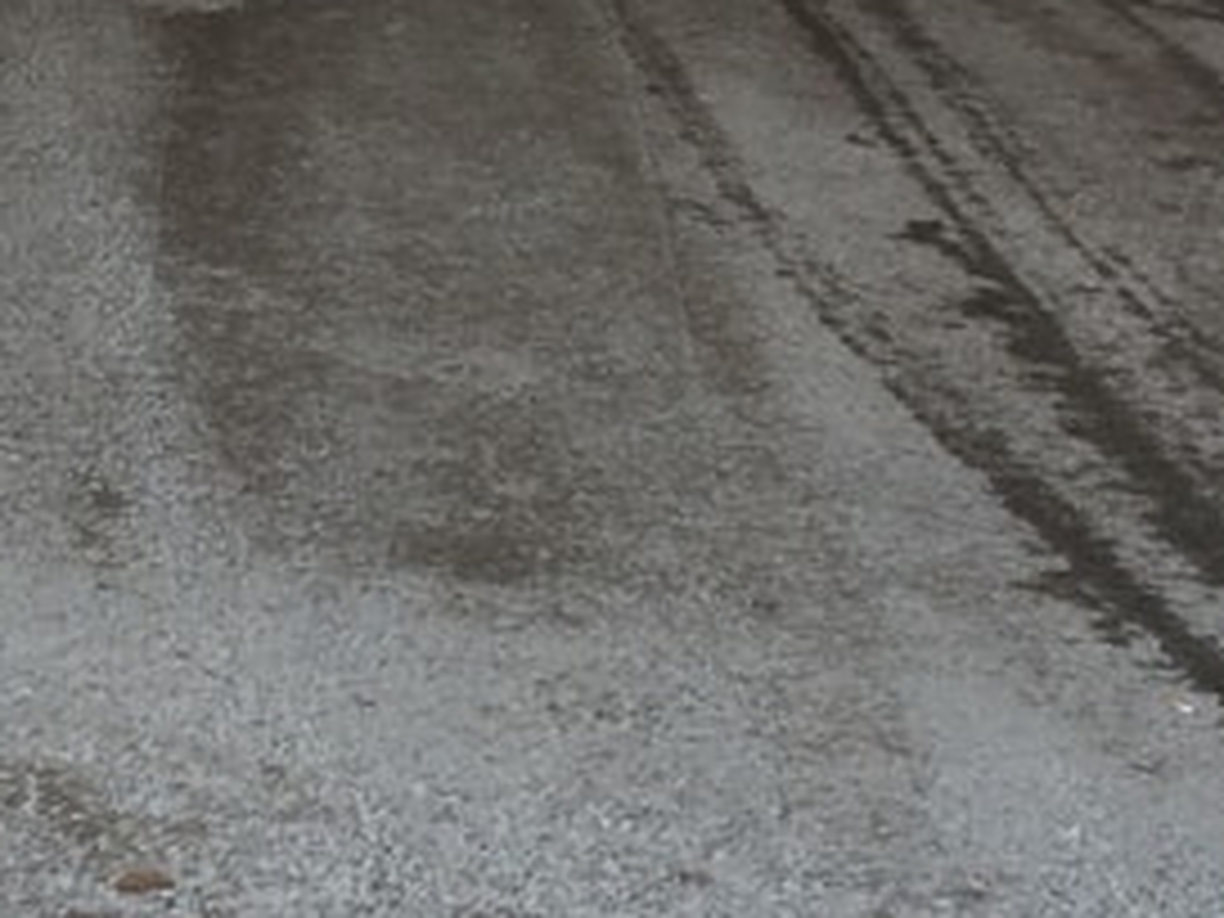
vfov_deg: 10.3
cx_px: 187
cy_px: -140
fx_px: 5021
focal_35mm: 142
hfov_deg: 13.8
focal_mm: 4.15
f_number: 2.2
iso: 32
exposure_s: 1/137
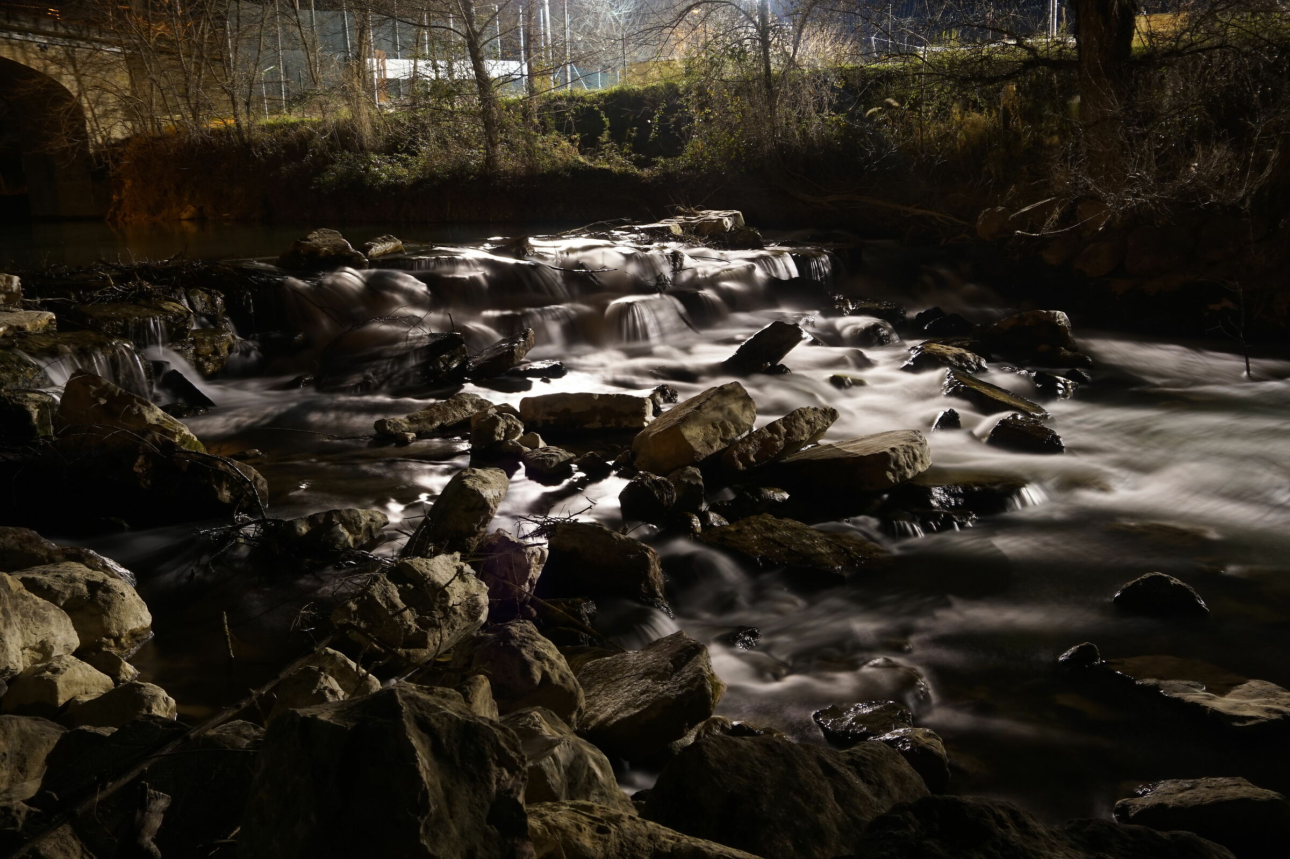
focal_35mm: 33
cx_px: 645
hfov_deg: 57.2
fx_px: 1182
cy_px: 430
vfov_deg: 39.9
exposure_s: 30
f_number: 9
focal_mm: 22
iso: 100
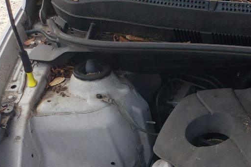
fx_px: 585
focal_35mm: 84
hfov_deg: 21.2
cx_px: 352
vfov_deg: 15.5
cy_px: 219
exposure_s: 1/909
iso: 50
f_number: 1.5
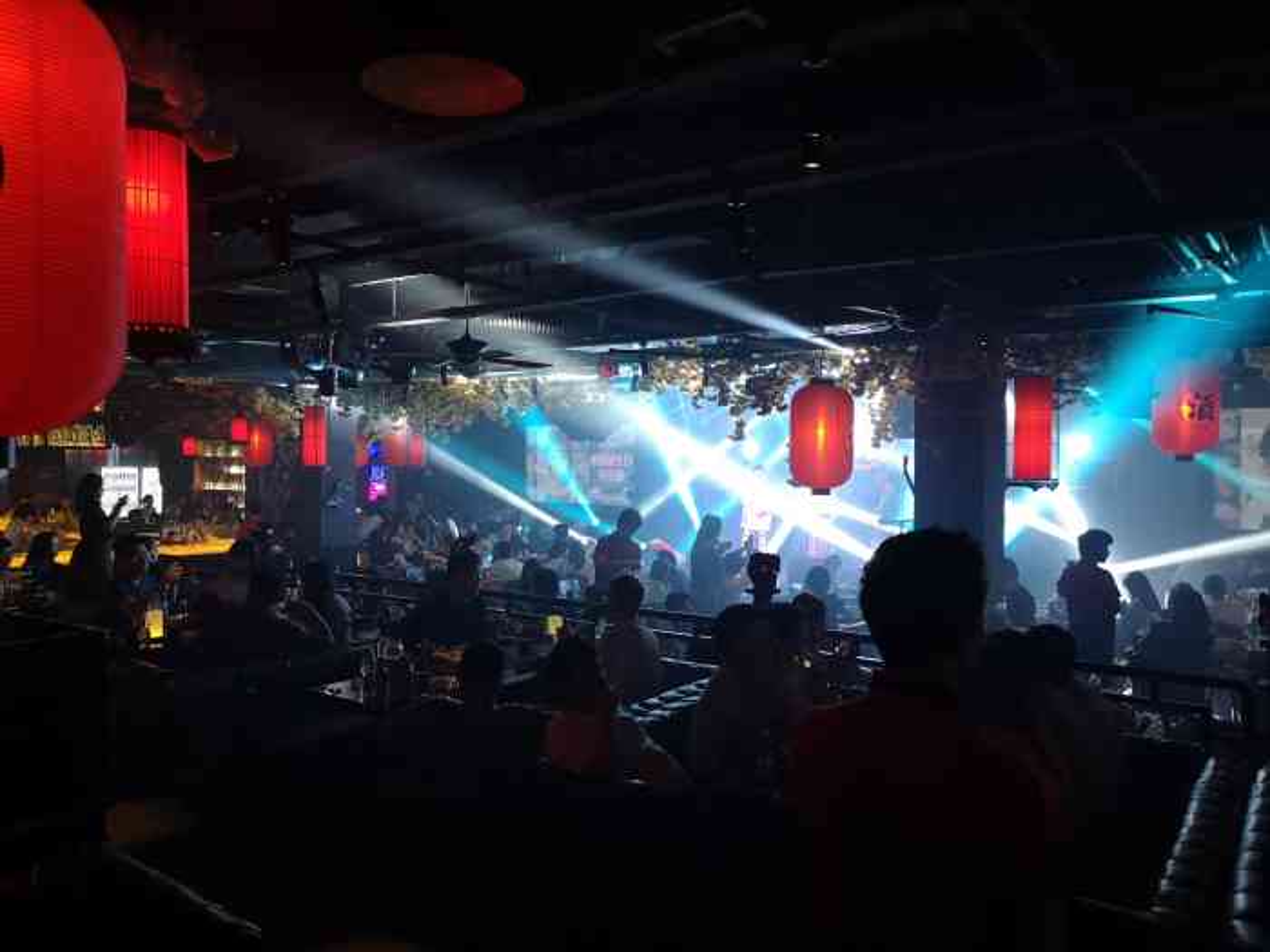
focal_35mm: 27
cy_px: 476
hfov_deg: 65.3
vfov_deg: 51.4
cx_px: 635
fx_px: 991
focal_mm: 5.58
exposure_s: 1/100
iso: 400
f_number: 1.8
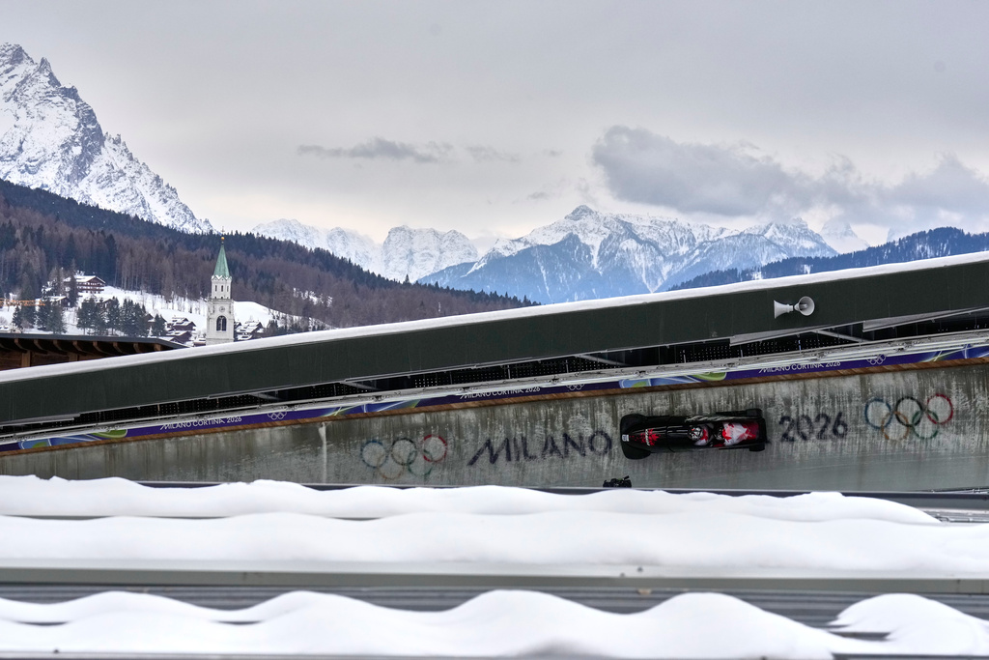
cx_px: 494
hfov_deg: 19.8
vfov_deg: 13.3
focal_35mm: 103
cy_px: 330
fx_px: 2830
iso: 2500
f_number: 8
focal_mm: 103
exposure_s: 1/4000
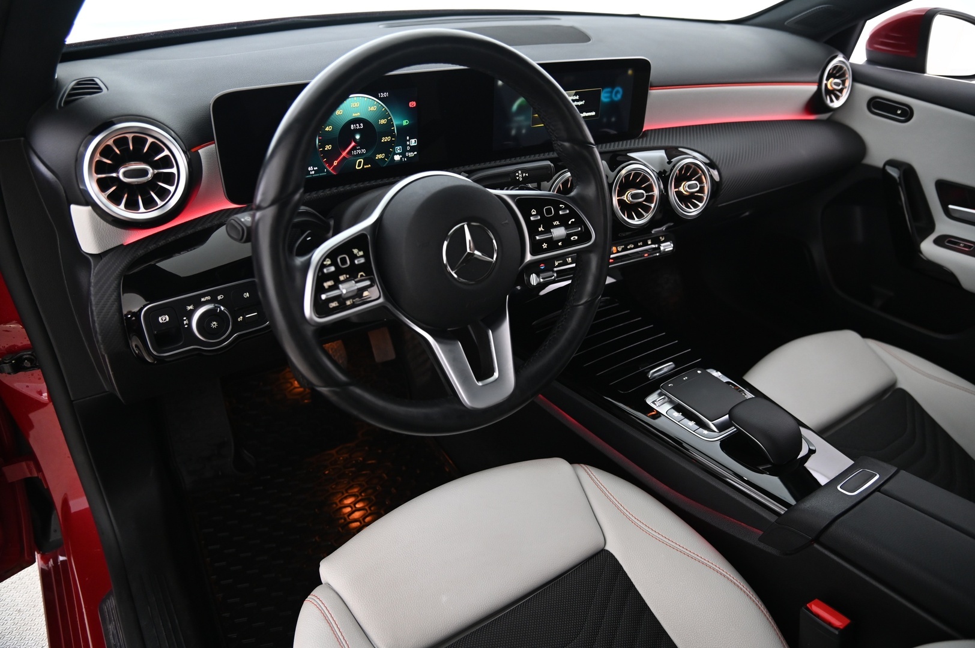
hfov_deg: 73.8
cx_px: 488
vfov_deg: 53.1
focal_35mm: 24
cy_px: 324
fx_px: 649
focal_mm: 24
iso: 2000
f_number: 4
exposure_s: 1/20
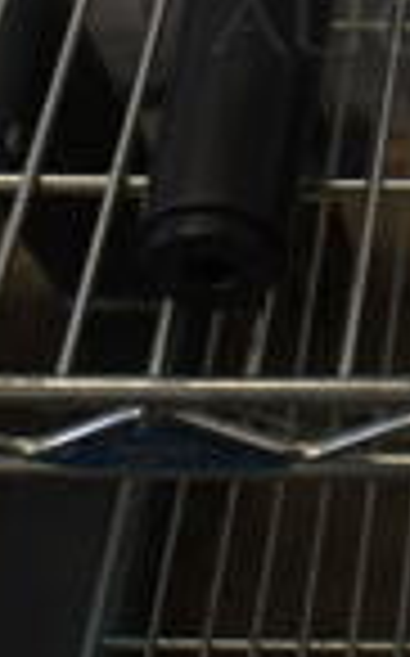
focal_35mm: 115
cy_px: -166
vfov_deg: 17.2
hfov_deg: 10.8
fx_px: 2060
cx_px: 685
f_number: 3.5
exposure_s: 1/30
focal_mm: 18
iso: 110
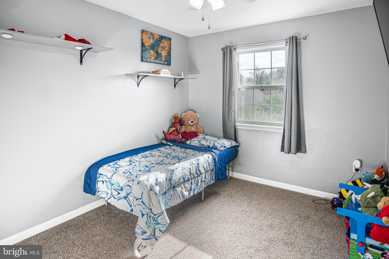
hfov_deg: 90.0
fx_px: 194
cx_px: 194
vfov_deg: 67.4
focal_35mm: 18
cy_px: 130
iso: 200
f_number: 3.2
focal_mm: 12
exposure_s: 1/60
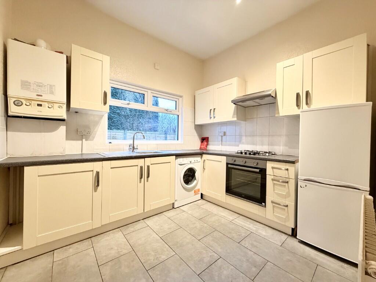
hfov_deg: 102.1
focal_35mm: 14
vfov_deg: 85.7
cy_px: 141
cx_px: 188
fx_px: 152
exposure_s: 1/50
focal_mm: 2.22
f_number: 2.2
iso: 500
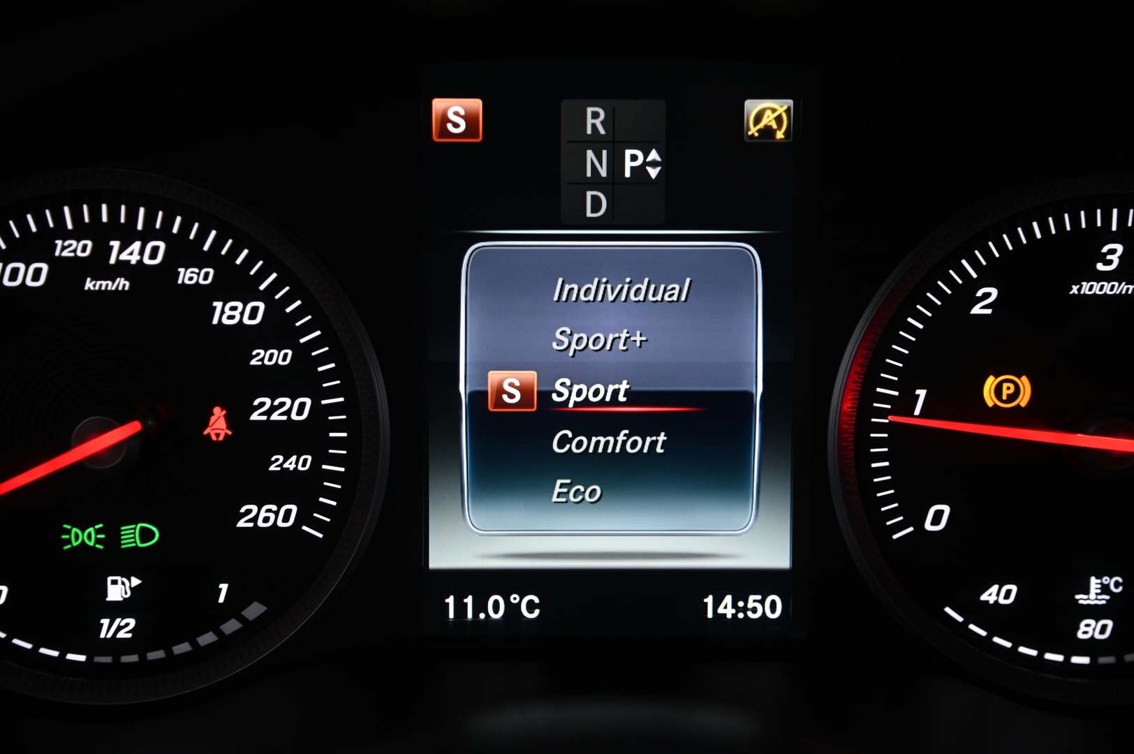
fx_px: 2455
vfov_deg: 17.5
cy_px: 377
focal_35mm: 78
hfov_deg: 26.0
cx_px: 567
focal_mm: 78
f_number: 4
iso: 2000
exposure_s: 1/125
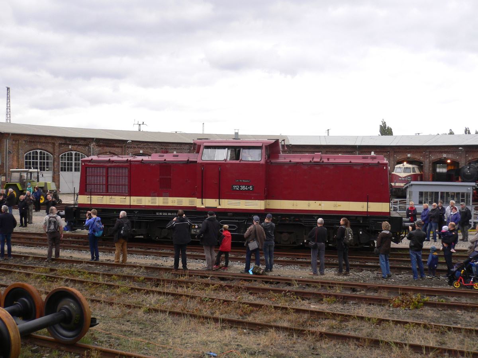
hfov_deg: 45.8
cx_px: 239
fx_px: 566
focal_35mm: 41
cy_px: 179
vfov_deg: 35.1
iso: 100
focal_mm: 6.8
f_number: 3.1
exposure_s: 1/125
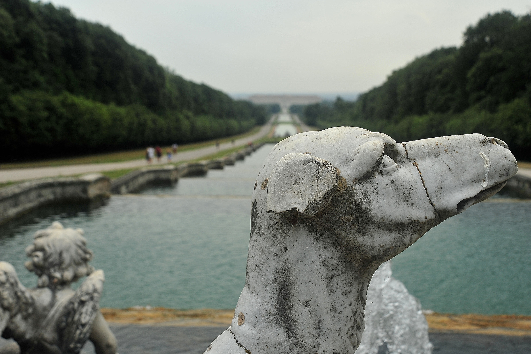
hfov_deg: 35.7
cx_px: 266
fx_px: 825
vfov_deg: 24.2
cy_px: 177
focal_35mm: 56
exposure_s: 1/200
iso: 250
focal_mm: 56
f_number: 11
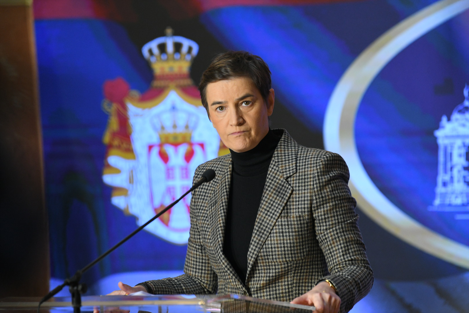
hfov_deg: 10.3
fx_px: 2605
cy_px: 156
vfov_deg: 6.9
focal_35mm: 200
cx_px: 234
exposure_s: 1/250
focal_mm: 200
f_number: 4
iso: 3200
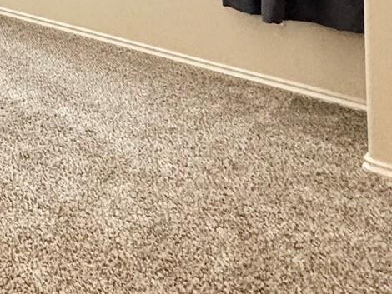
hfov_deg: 23.5
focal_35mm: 61
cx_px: -234
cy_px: -195
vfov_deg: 19.5
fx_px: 691
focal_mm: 2.22
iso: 200
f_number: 2.2
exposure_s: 1/60
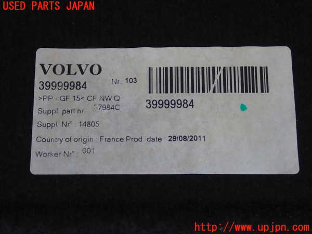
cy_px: 117
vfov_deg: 29.1
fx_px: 451
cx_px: 156
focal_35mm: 50
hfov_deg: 38.2
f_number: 3.2
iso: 125
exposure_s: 1/100
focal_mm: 9.01
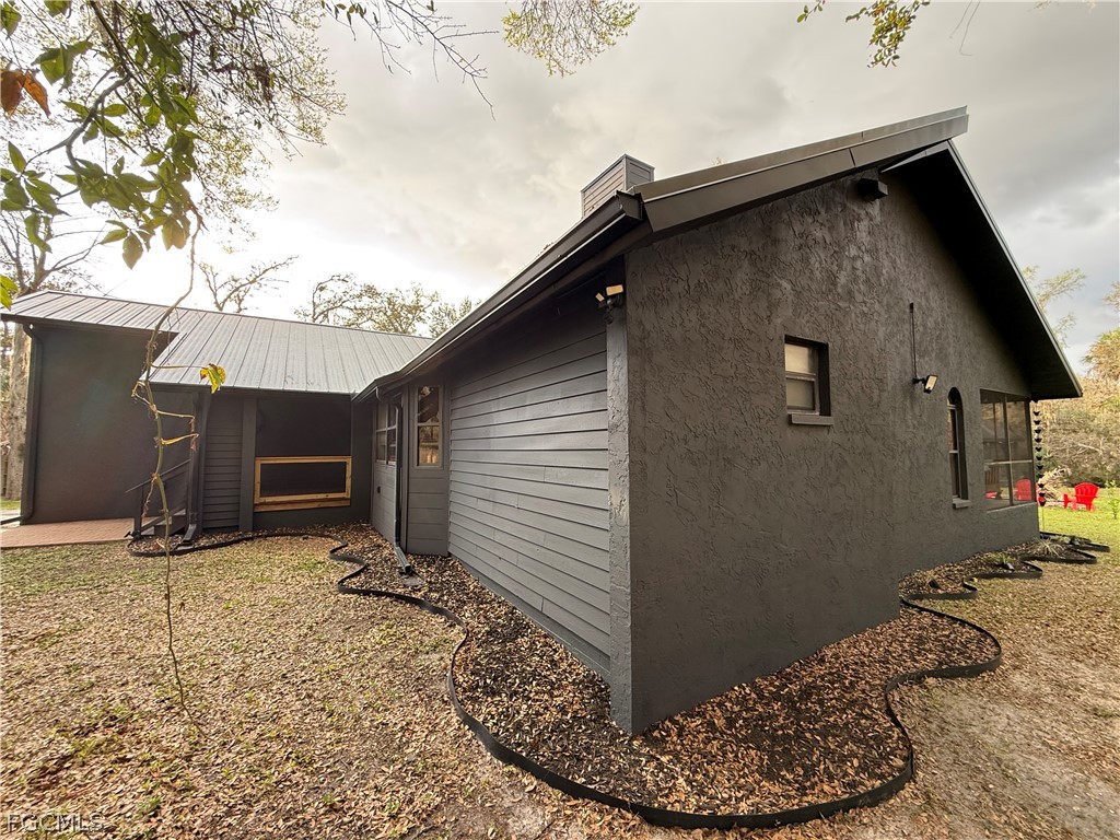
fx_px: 453
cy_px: 420
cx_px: 560
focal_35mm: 14
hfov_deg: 102.1
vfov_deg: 85.7
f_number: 2.2
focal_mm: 2.22
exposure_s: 1/113
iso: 64
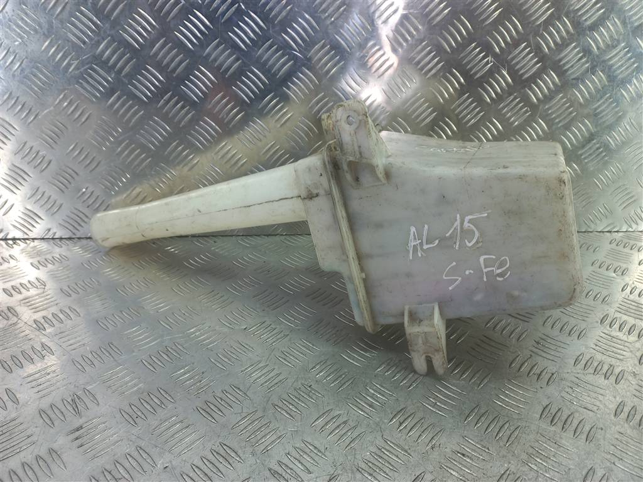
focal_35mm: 25
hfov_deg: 69.4
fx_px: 464
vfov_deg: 54.9
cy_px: 241
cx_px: 322
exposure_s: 1/50
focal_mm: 4.6
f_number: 1.8
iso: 50
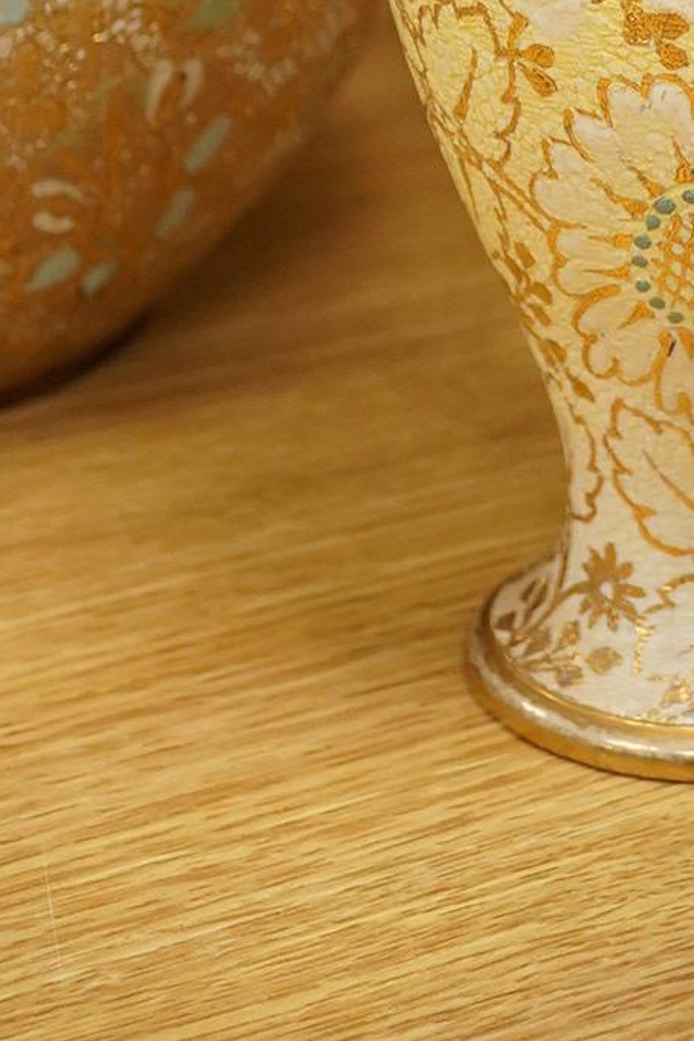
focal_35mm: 130
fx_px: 3759
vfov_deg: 15.2
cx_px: 616
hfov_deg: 10.5
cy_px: -211
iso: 2500
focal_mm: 30
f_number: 5
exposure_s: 1/400
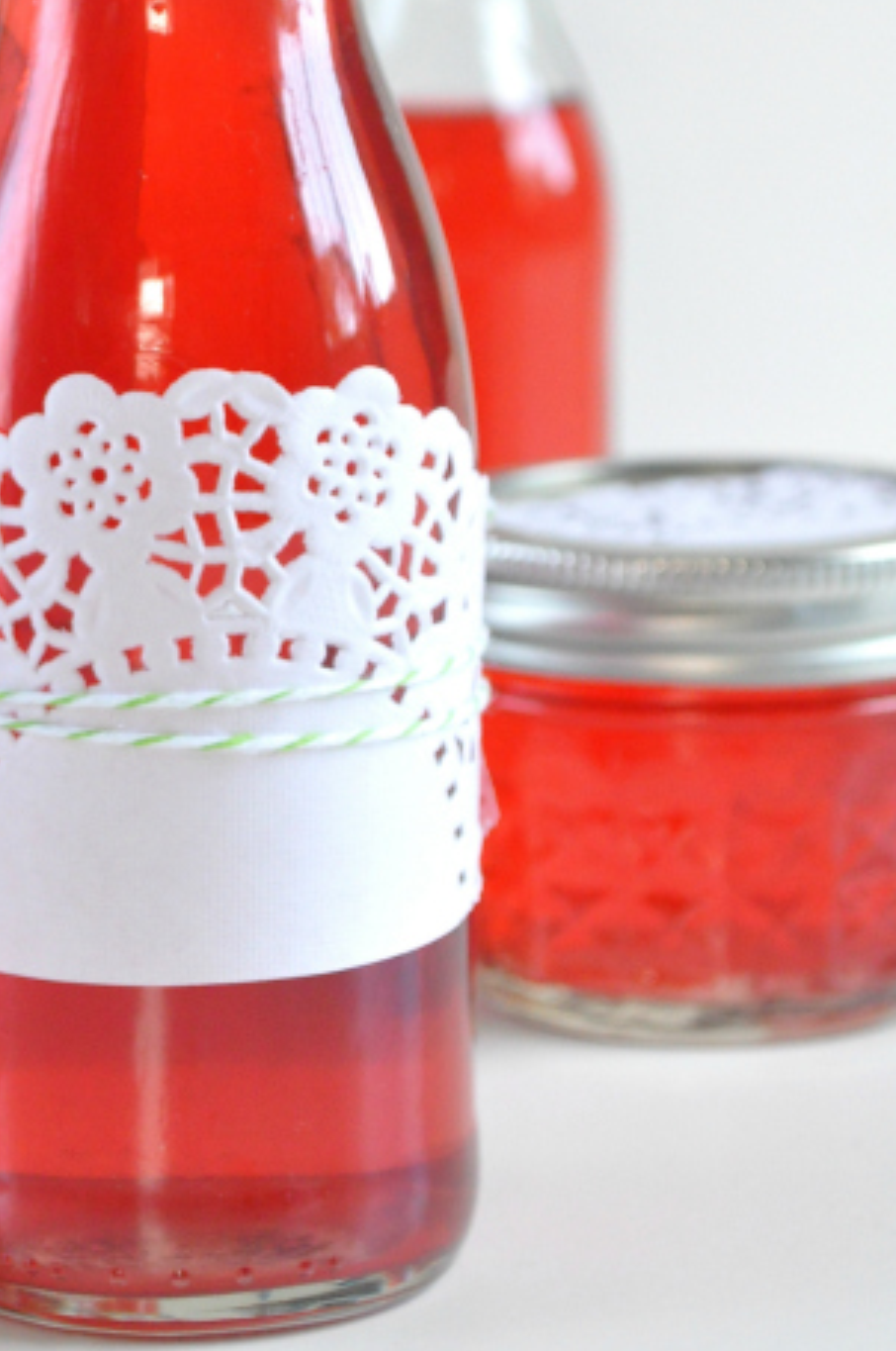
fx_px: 5317
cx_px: 89
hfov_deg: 9.6
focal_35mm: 142
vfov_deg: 14.4
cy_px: 380
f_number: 7.1
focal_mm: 52
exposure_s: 1/100
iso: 1600
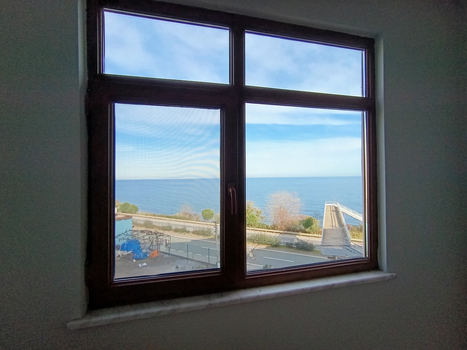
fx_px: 216
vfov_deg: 78.1
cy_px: 175
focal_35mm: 16
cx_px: 234
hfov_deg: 94.5
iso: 50
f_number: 2.2
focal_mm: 1.65
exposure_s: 1/411
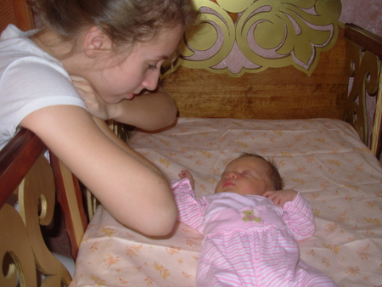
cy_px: 144
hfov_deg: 49.0
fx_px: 420
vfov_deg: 37.8
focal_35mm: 38
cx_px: 191
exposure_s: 1/32
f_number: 2.9
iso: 50
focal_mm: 6.3
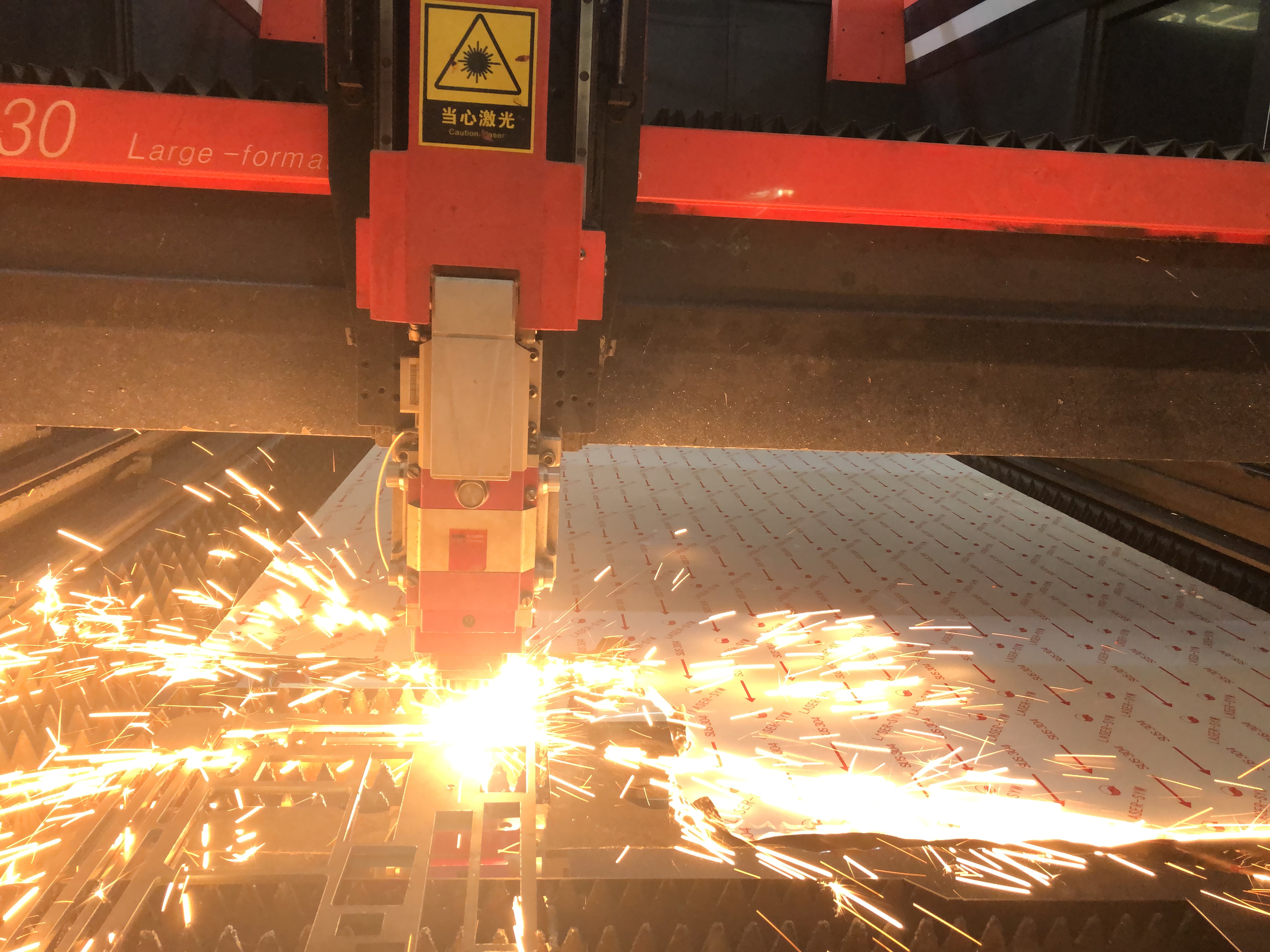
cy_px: 476
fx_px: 1027
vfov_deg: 49.7
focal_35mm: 28
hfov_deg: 63.4
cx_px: 635
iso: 125
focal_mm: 3.99
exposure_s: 1/60
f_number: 1.8
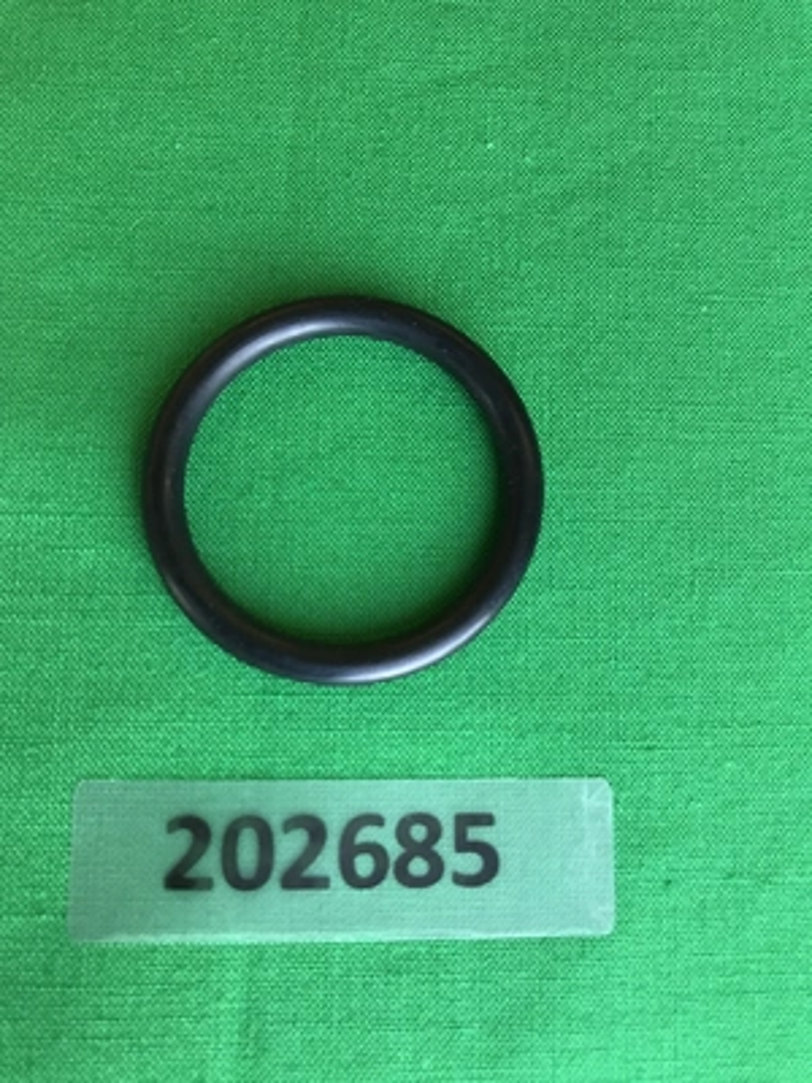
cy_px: 542
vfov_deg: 63.4
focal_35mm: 28
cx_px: 406
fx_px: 876
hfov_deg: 49.7
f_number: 1.8
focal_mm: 3.99
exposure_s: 1/40
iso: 25
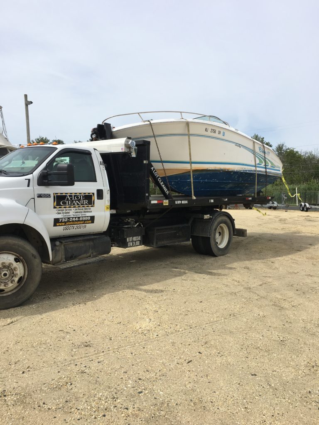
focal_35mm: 29
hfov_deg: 48.2
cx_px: 160
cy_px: 212
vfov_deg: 61.7
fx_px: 356
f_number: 2.2
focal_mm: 4.15
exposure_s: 1/2262
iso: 25
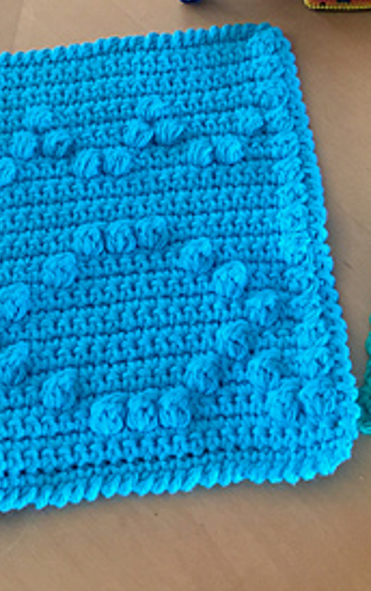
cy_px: 228
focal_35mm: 56
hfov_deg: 22.5
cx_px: 352
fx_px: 903
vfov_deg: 36.1
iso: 125
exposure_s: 1/15
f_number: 2.2
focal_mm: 4.15
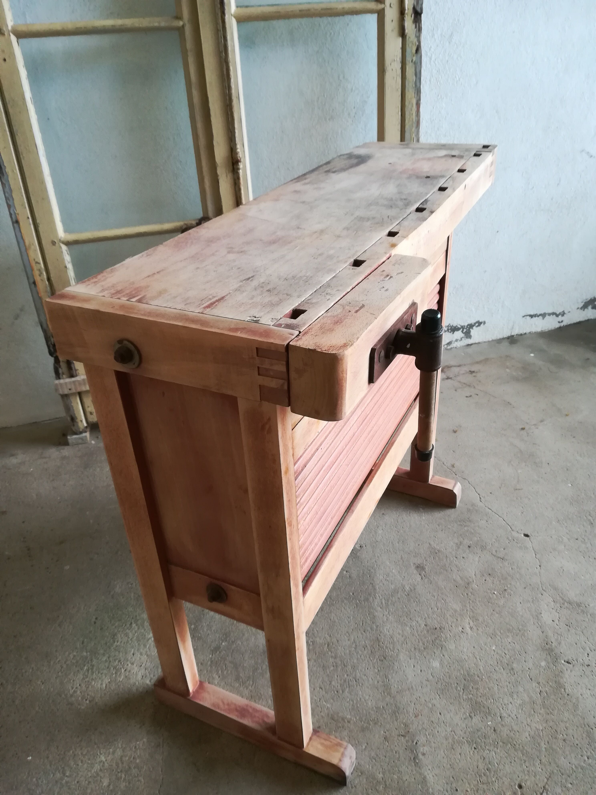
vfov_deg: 67.3
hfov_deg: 53.1
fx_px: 597
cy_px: 398
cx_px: 298
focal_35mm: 26
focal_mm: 3.83
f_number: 2.2
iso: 250
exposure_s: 1/33.3
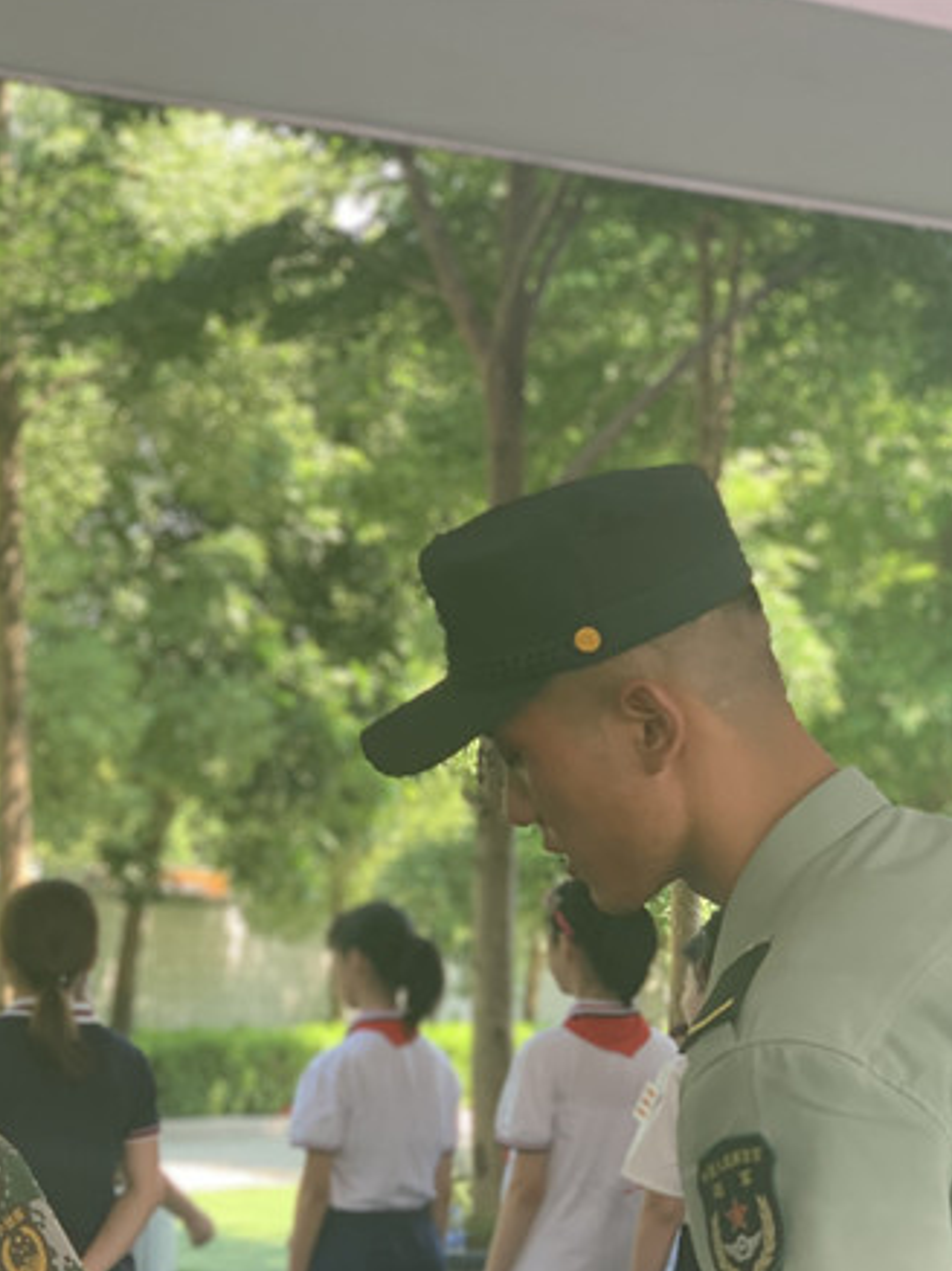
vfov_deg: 20.3
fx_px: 3487
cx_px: 284
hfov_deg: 15.5
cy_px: 1143
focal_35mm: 95
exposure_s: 1/122
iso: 50
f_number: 2.4
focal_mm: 6
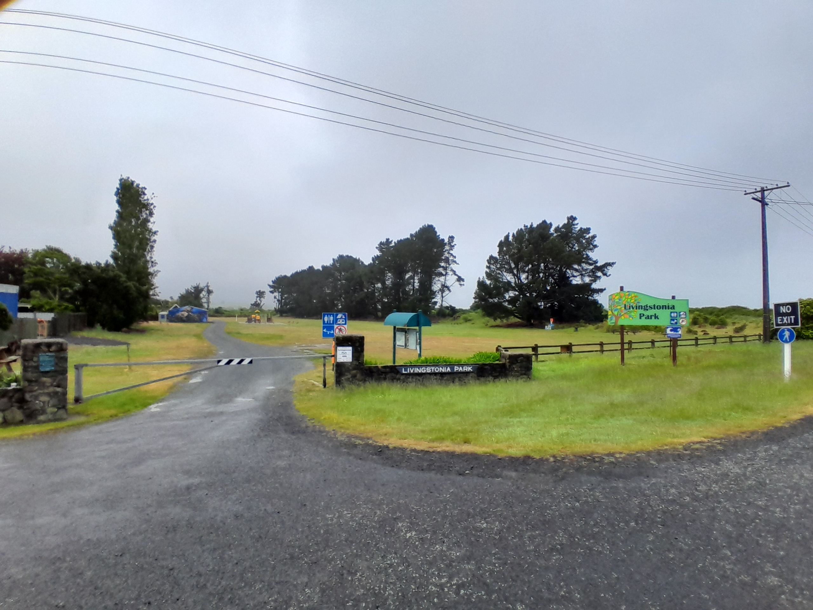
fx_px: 399
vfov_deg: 74.7
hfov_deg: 91.0
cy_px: 305
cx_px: 406
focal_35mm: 17
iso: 40
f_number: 2.2
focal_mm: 1.46
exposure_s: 1/699
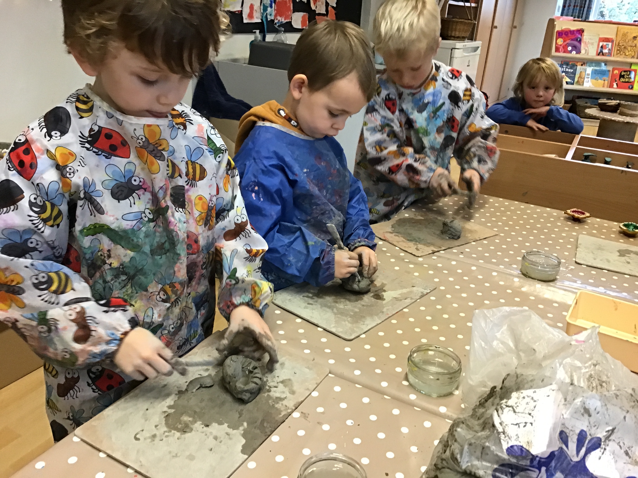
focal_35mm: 31
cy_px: 239
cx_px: 319
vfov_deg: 45.4
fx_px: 571
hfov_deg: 58.4
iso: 160
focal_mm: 3.3
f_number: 2.4
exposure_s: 1/33
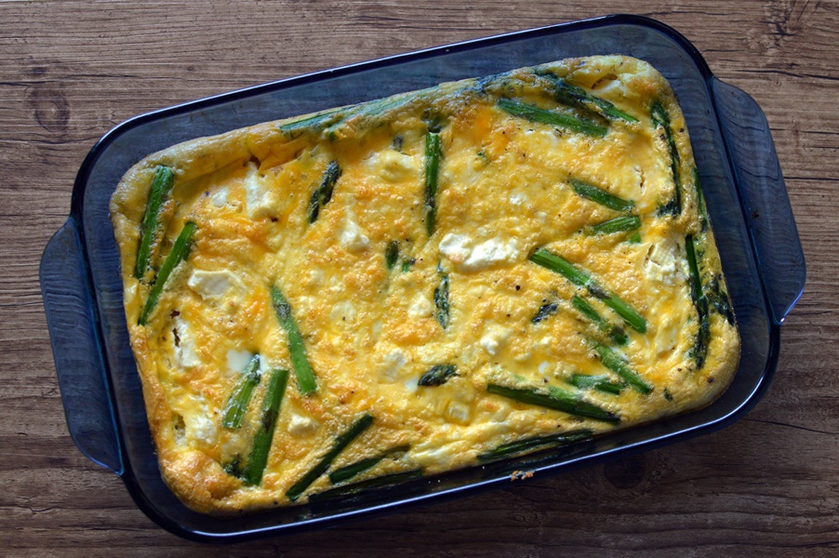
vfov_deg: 25.7
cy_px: 279
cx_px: 420
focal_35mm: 52
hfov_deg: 37.9
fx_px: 1223
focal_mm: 35
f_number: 4
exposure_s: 1/320
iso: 800
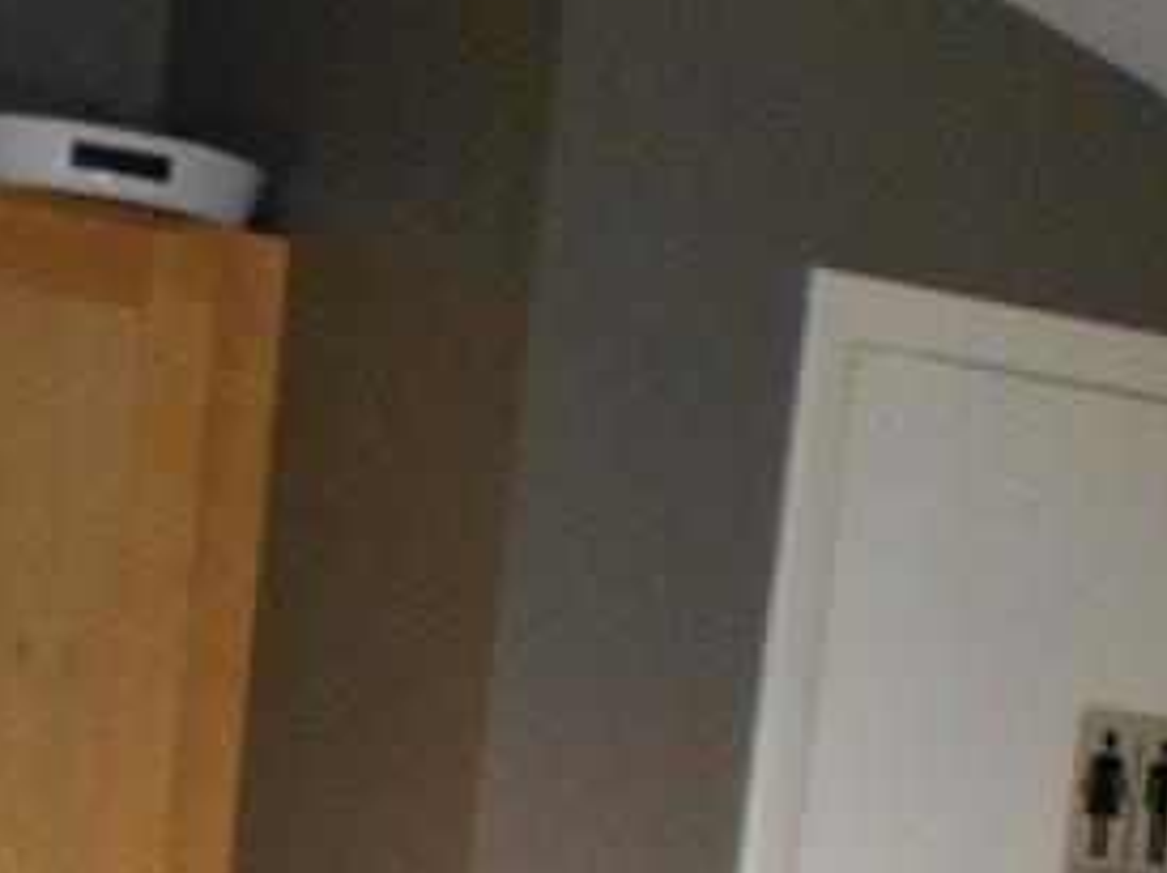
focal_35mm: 152
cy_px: 2006
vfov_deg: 8.9
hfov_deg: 13.0
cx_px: 664
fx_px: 5120
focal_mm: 4.6
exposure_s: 1/30
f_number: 3.2
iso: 320
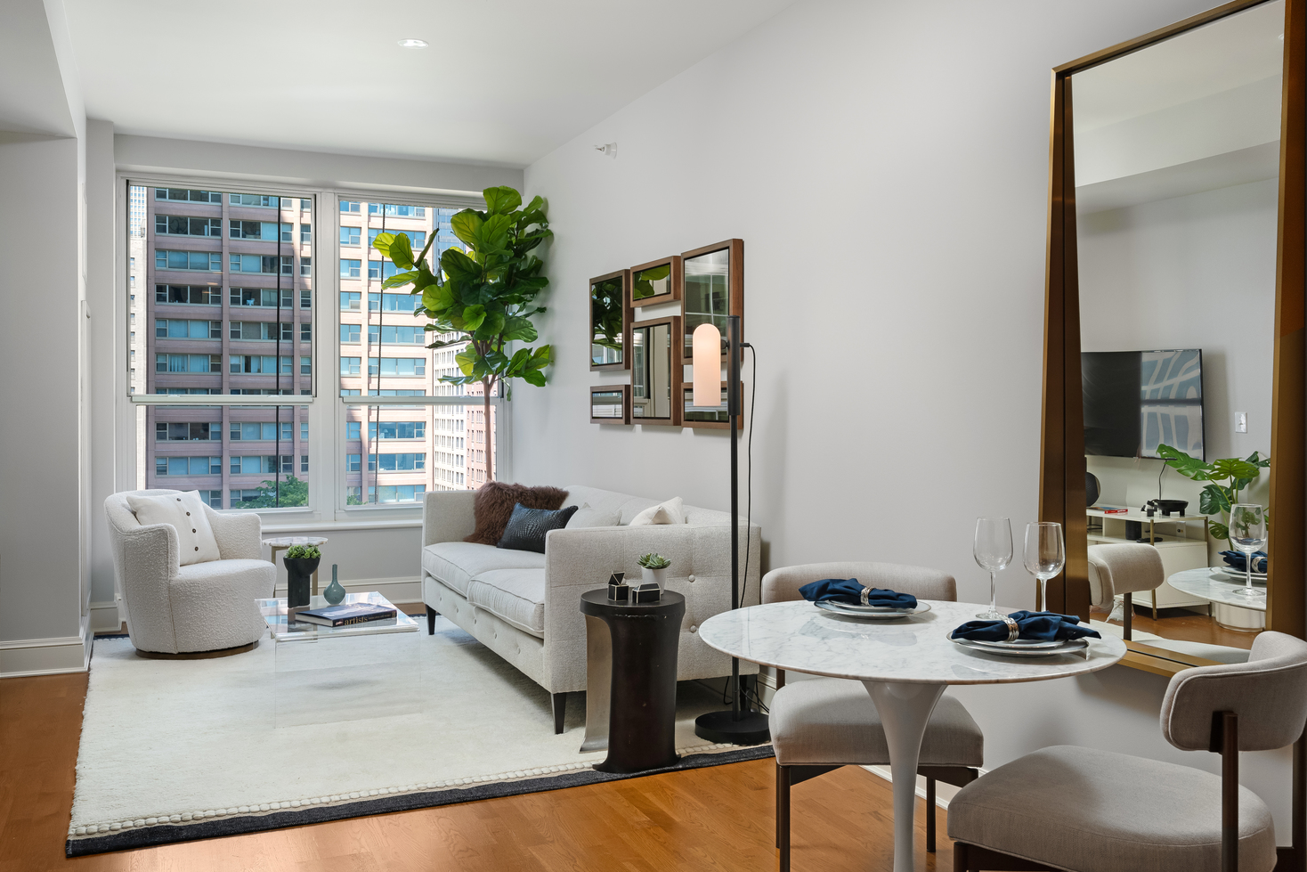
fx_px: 1162
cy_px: 427
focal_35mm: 32
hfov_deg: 58.7
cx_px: 663
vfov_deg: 41.1
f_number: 9
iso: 200
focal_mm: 29
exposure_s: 1/50
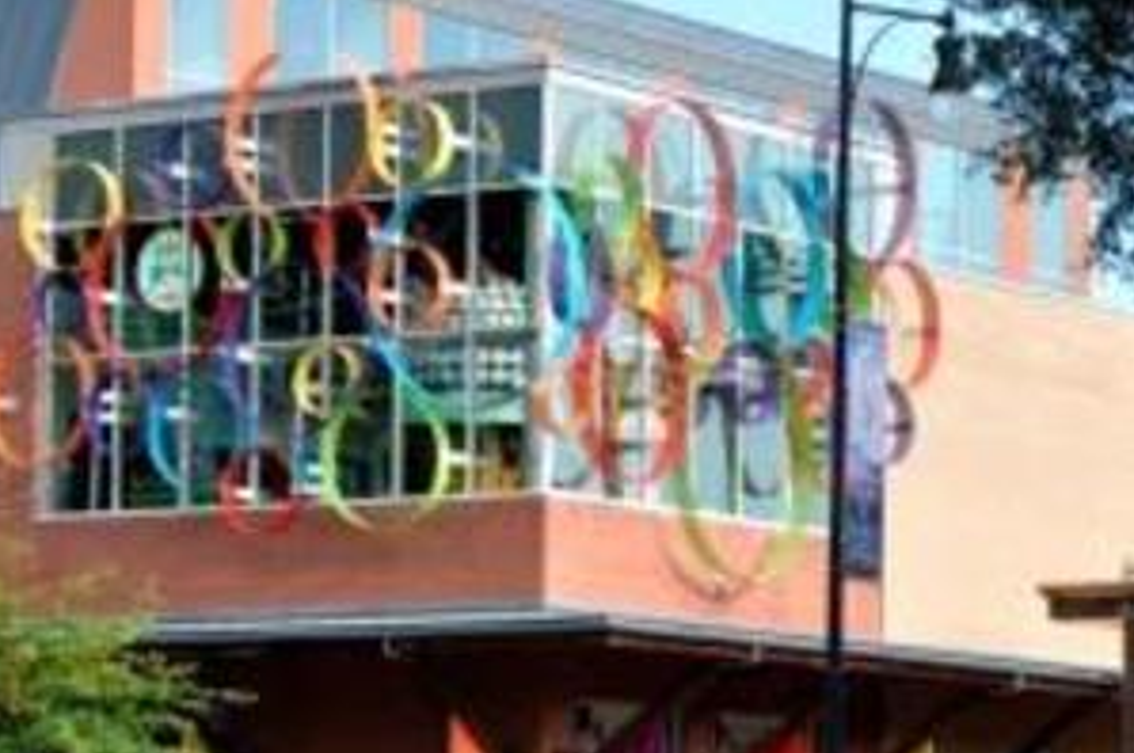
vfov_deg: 7.7
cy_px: 559
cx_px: 259
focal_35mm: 177
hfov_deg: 11.6
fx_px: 5572
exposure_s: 1/500
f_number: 5.6
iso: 320
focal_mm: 55
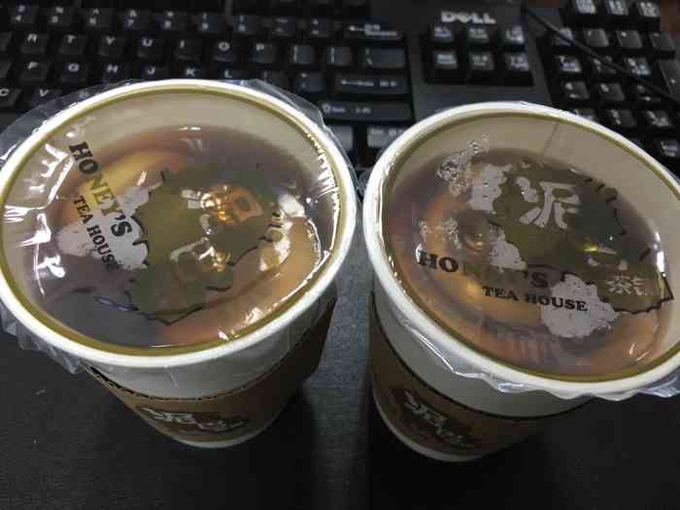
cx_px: 340
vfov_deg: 48.2
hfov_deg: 61.7
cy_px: 255
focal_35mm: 29
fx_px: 570
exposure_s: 1/33
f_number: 2.2
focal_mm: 4.15
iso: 125
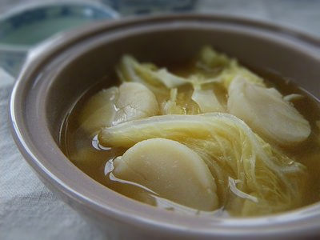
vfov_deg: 41.8
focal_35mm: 34
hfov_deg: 54.0
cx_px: 160
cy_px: 120
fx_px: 314
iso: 800
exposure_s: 1/40
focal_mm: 6.1
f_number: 3.8
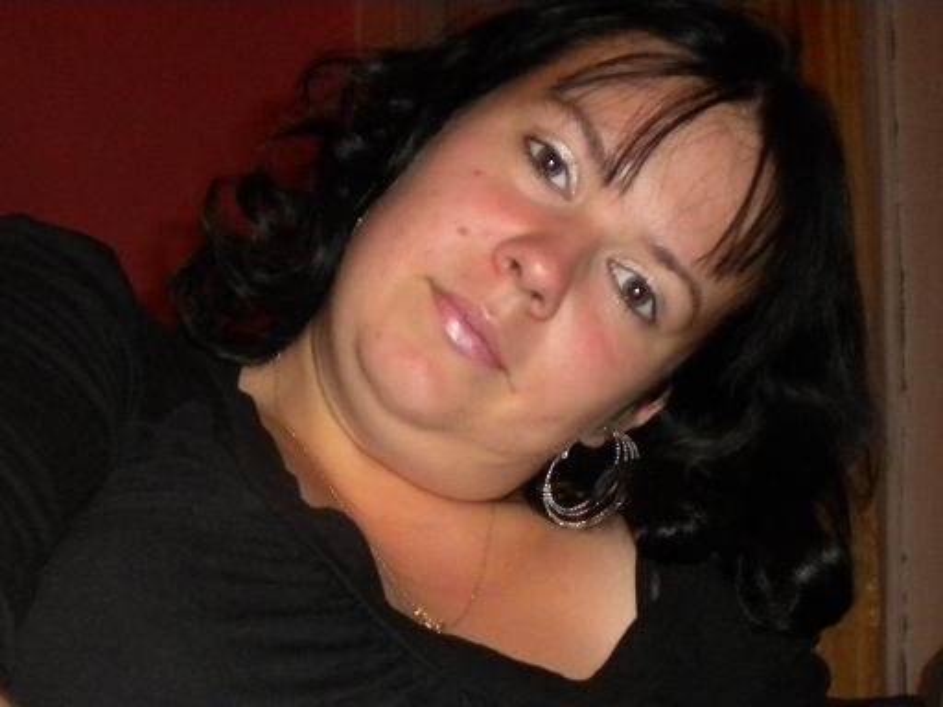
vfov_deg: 40.7
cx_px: 472
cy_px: 354
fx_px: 953
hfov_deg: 52.6
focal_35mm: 35
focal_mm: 6.3
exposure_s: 1/30
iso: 400
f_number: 3.1
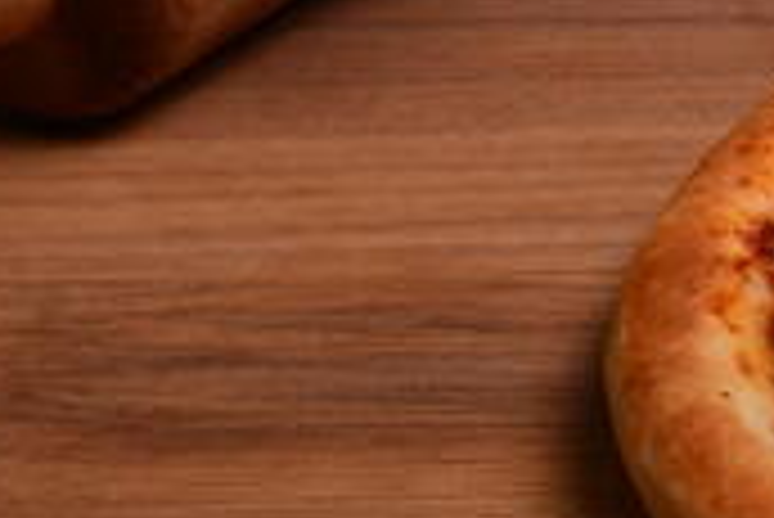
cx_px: 1593
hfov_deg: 8.4
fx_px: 4992
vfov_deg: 5.9
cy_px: -99
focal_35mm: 232
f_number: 16
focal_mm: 50
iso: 1000
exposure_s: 1/250
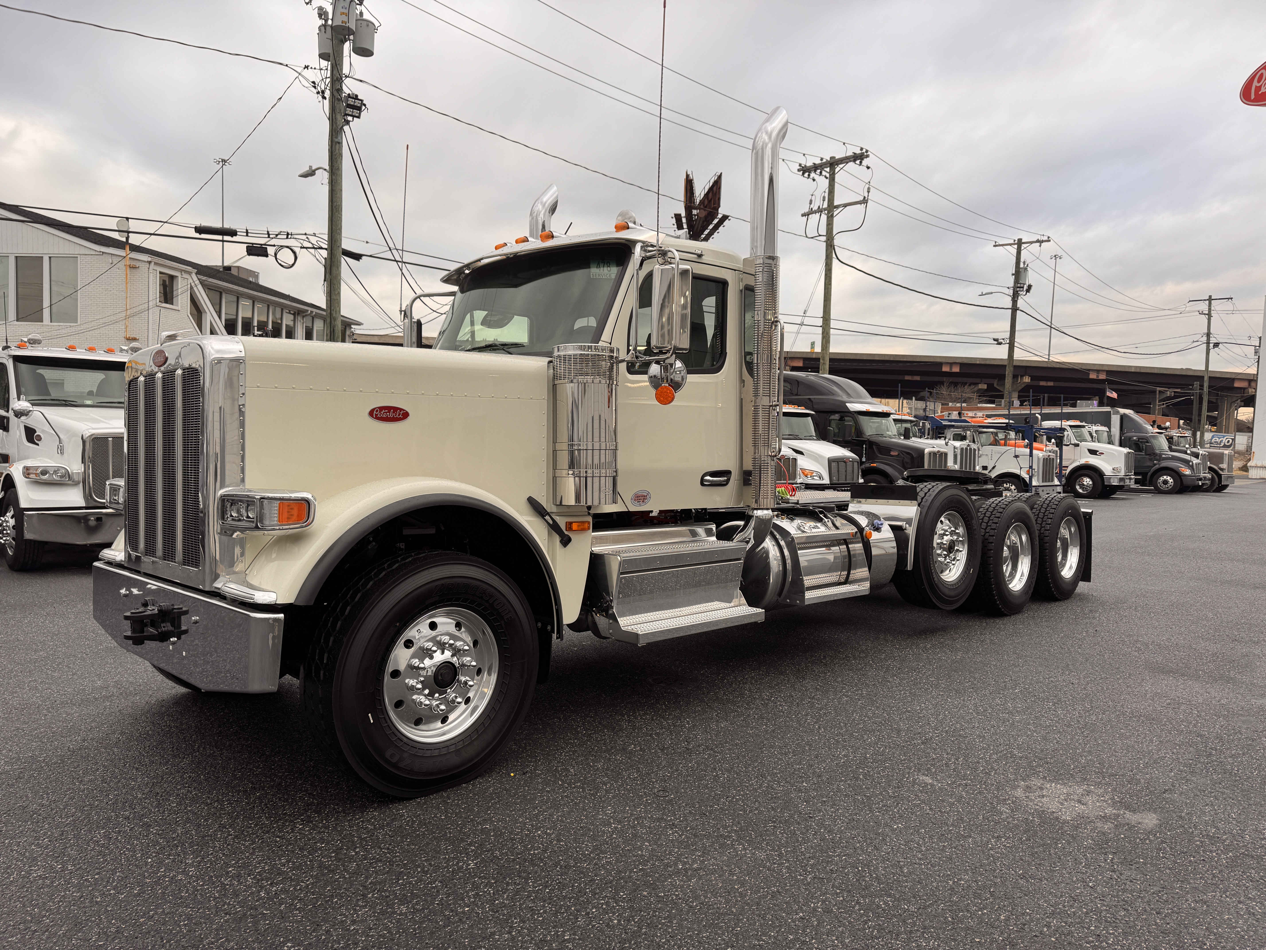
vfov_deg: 56.8
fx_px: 878
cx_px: 633
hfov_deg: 71.6
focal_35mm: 24
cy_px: 475
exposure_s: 1/249
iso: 64
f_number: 1.78
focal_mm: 6.76
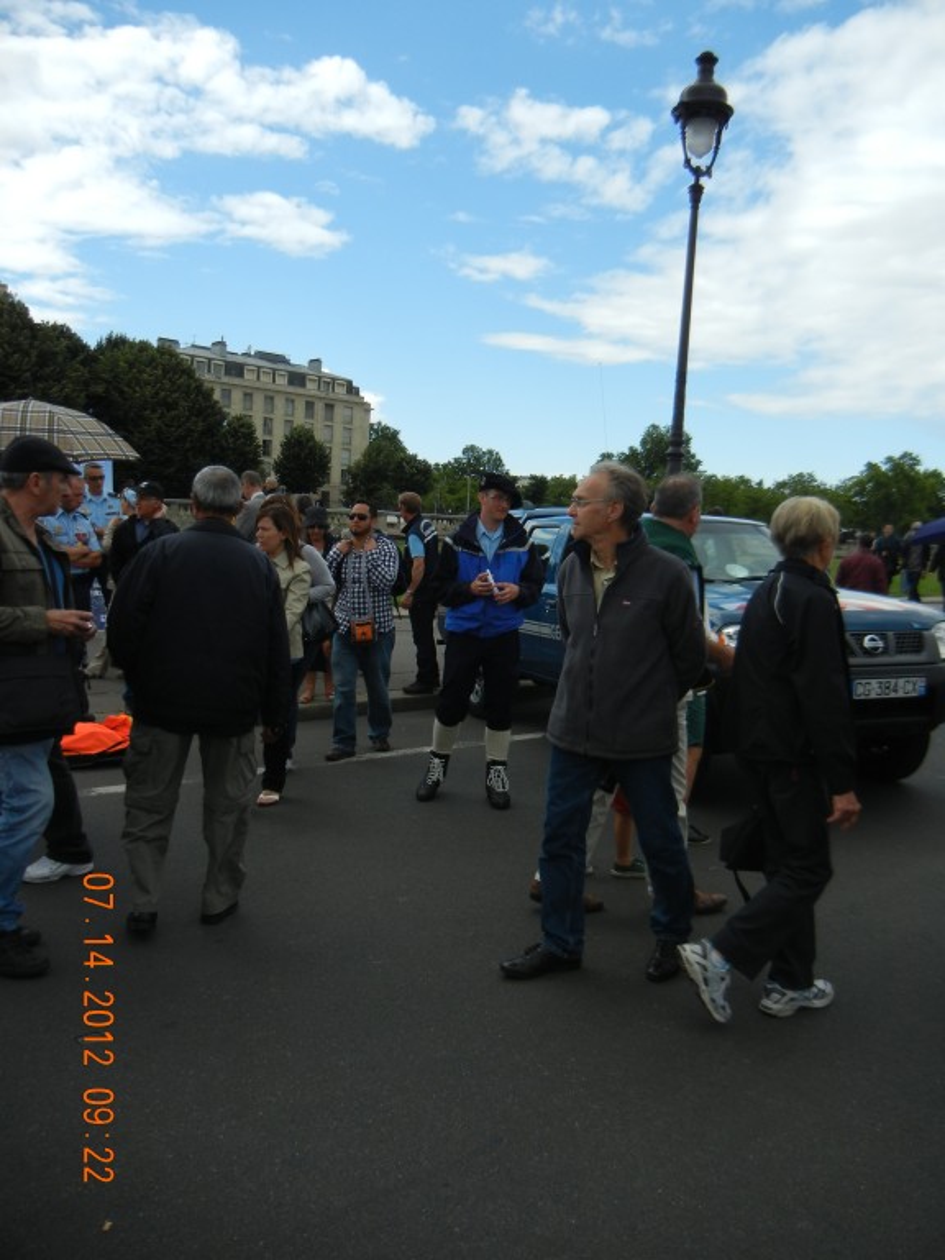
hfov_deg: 46.8
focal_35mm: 30
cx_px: 472
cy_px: 630
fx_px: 1092
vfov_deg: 60.0
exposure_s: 1/332
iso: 160
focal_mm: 5.4
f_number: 7
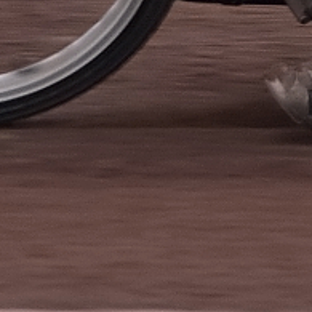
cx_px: 342
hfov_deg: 1.0
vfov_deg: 1.0
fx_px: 18386
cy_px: -277
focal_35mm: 1803
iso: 800
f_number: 5.6
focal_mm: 230
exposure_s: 1/800
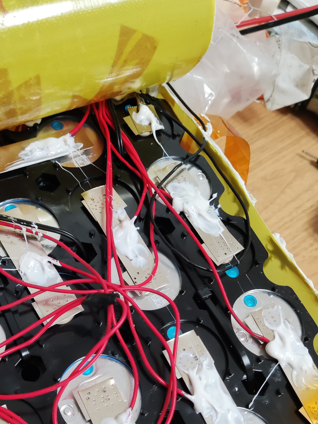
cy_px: 298
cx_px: 114
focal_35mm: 39
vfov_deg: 46.7
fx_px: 478
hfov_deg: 36.5
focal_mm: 4.71
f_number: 1.79
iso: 237
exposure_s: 1/50
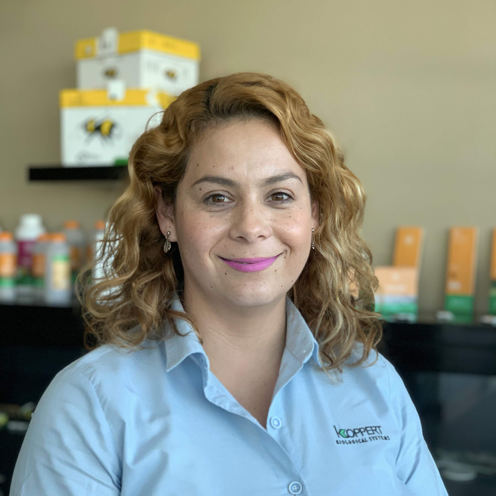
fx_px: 1005
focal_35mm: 62
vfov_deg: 27.7
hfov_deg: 27.7
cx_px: 248
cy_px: 290
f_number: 2.4
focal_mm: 6
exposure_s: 1/122
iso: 100
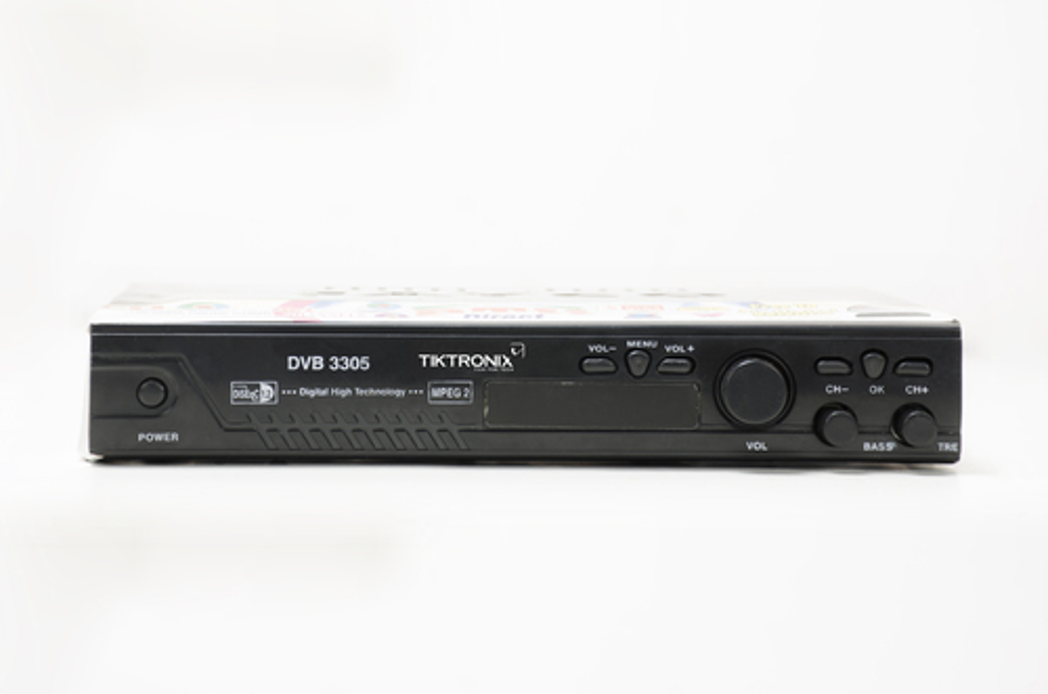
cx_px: 524
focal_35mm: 128
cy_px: 347
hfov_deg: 16.1
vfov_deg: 10.7
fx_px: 3703
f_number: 9
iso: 100
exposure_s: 1/160
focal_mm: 85
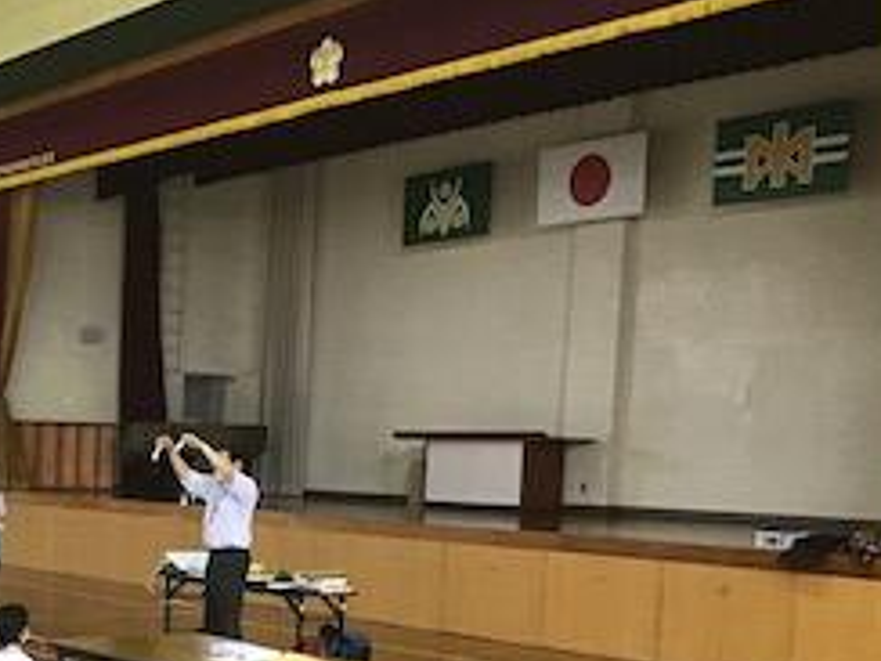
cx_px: 58
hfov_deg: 30.1
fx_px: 1552
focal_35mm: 61
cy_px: 585
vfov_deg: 23.4
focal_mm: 3.3
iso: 125
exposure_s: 1/30
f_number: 2.4
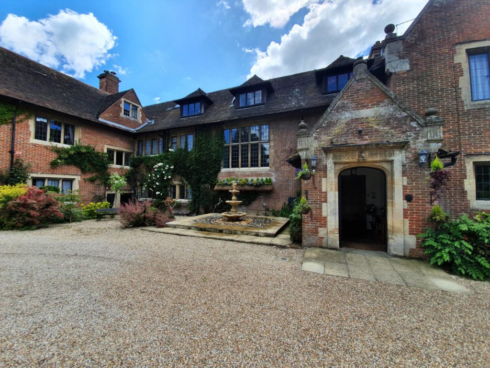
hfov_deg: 106.2
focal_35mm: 13
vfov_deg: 89.9
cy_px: 184
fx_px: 184
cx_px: 245
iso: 50
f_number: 2.2
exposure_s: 1/686
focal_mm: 1.8
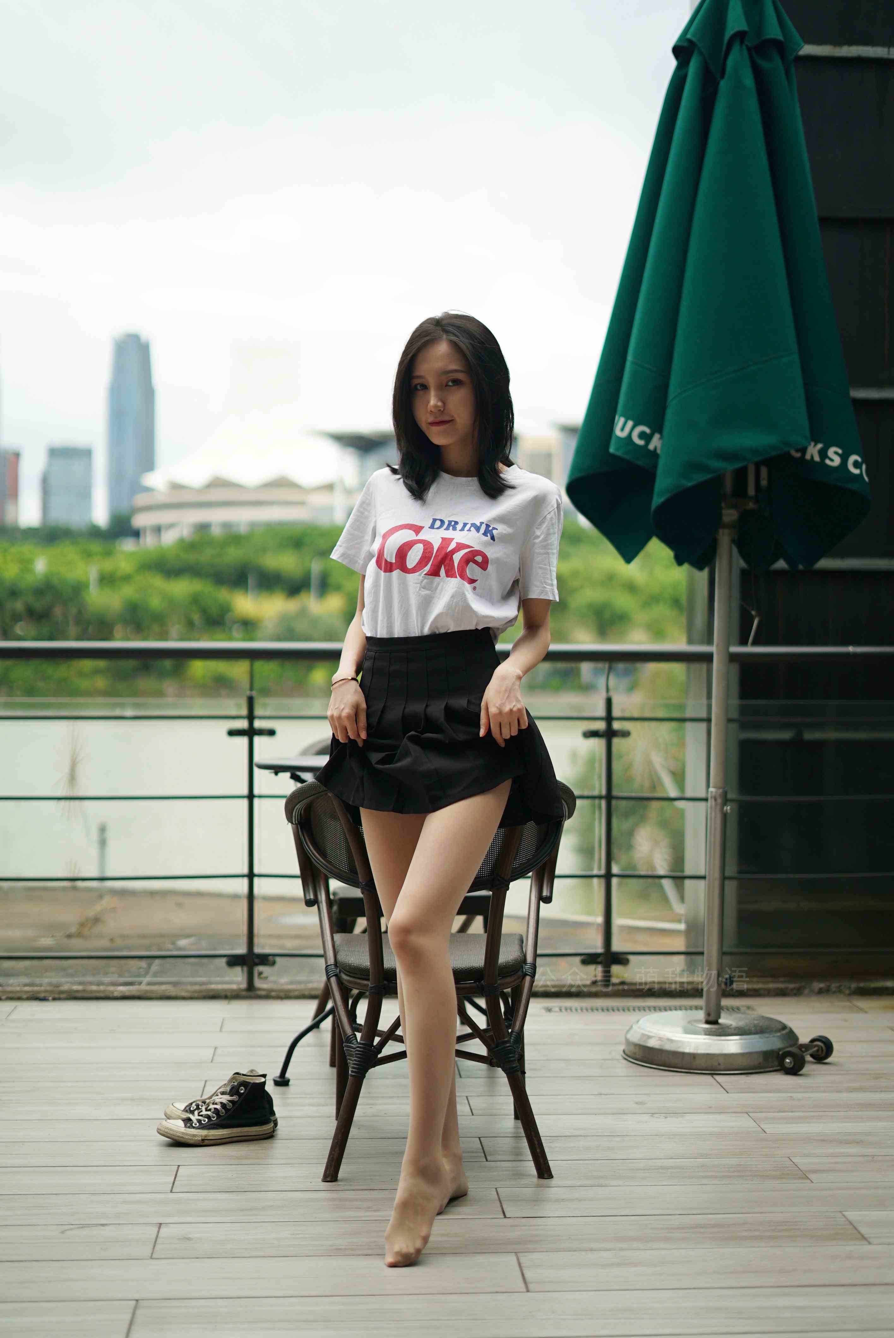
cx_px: 447
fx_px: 1860
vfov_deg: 39.6
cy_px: 669
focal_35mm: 50
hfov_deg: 27.0
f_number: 1.8
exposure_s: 1/3200
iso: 200
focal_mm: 50
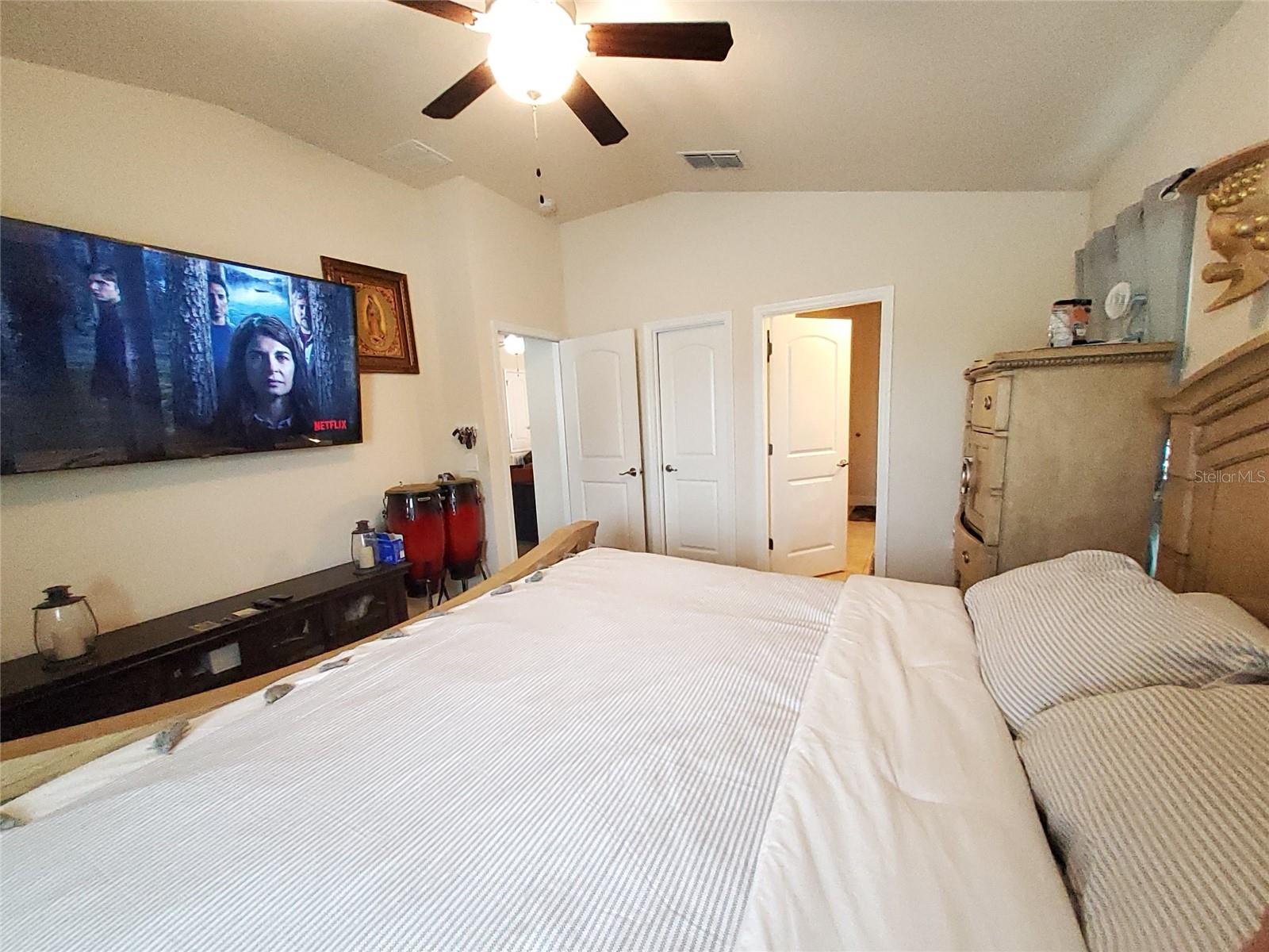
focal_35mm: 13
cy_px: 476
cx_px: 634
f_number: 2.2
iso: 400
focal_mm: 1.13
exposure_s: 1/24
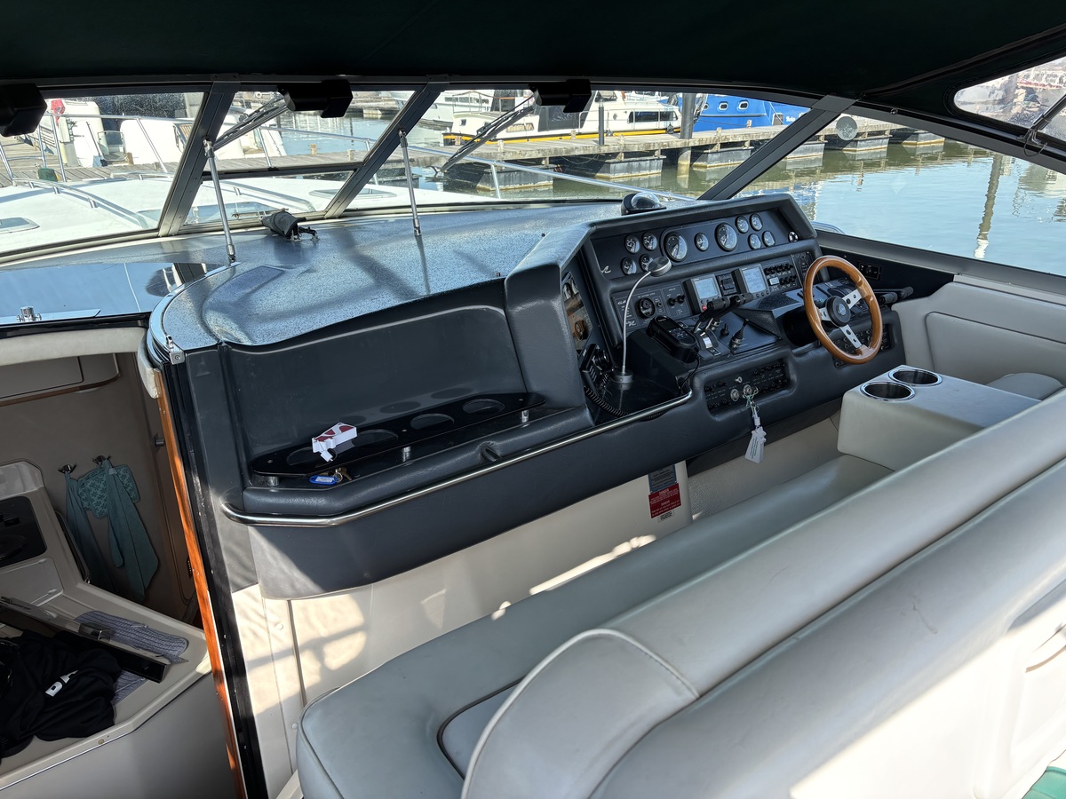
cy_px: 400
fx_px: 801
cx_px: 533
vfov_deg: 53.1
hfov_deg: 67.3
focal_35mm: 26
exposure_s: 1/400
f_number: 1.6
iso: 50
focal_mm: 5.96
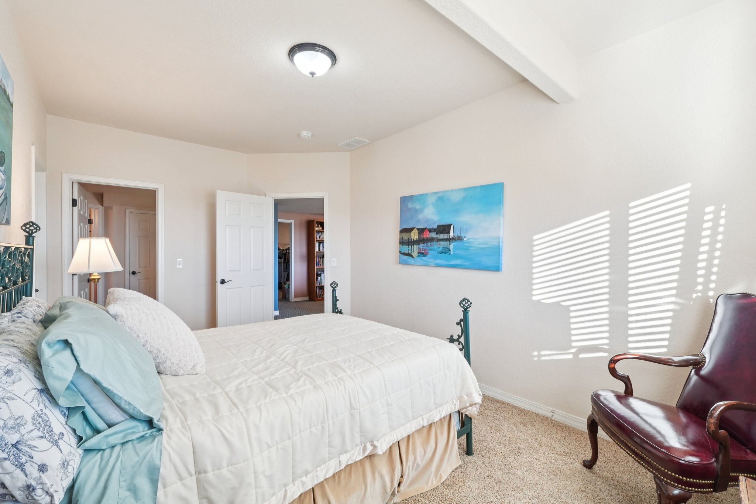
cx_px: 378
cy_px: 252
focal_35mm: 15
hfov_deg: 100.4
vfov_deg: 77.3
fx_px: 315
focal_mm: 10
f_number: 8
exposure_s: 1/13
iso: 800
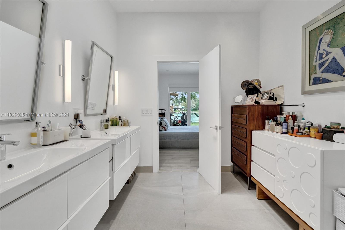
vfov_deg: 73.7
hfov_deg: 96.7
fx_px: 153
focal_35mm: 16
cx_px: 172
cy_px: 115
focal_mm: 16
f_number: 8
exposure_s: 1/250
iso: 2000
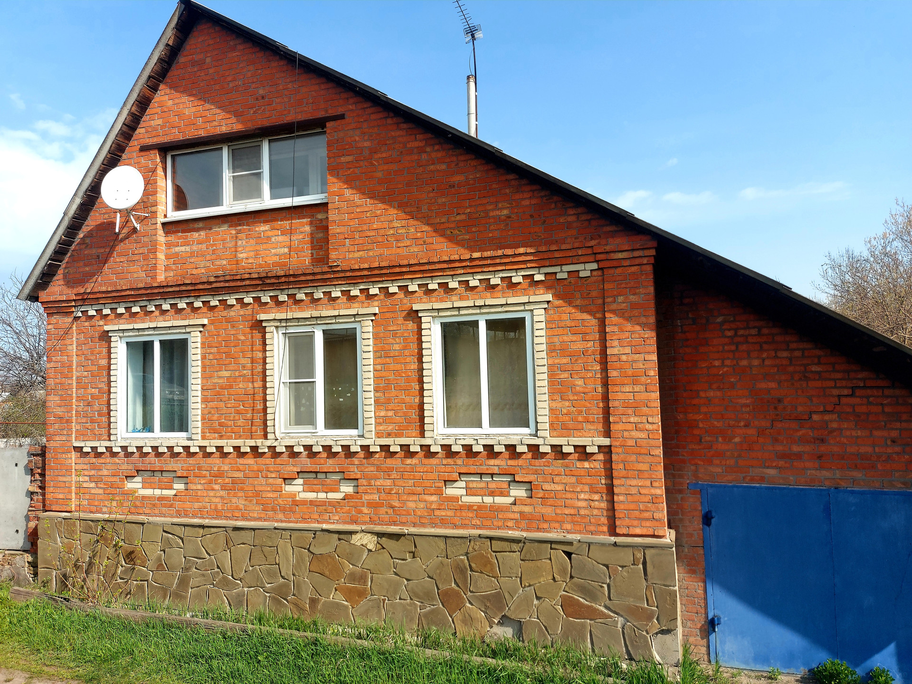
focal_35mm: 24
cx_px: 456
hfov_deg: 71.6
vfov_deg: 56.8
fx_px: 632
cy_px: 342
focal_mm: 5.23
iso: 32
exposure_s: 1/909
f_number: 1.8
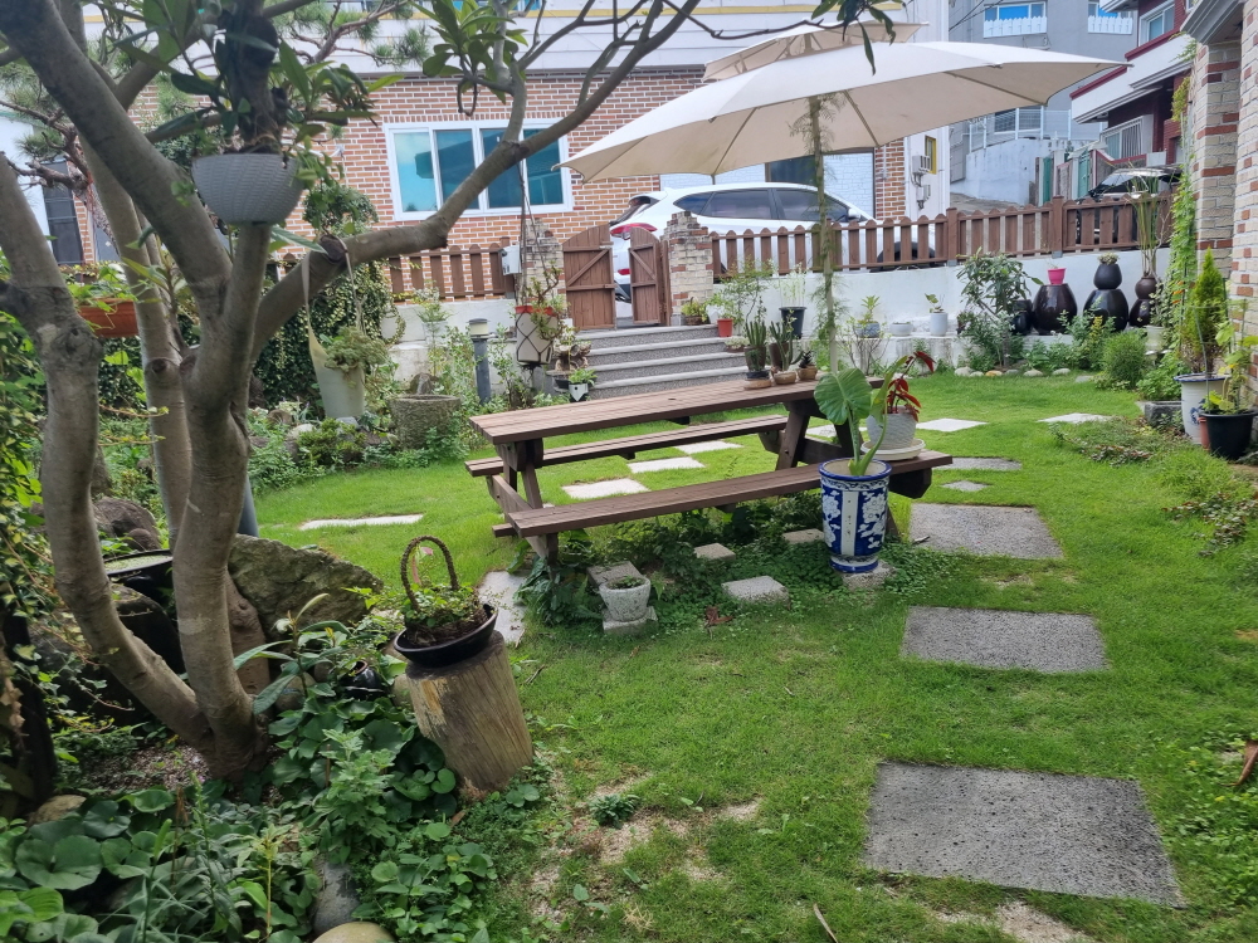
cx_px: 629
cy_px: 472
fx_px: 945
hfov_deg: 67.3
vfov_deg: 53.1
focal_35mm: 26
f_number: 1.8
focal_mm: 5.4
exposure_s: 1/268
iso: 50
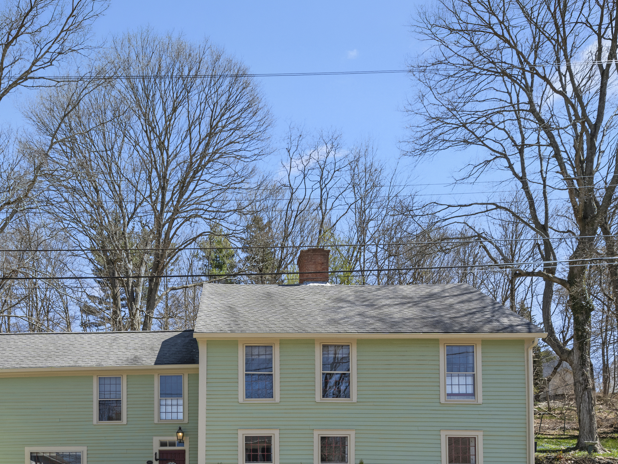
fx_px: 446
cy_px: 374
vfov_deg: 51.3
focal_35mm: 25
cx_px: 210
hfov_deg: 67.6
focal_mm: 14
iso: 320
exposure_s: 1/100
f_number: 9
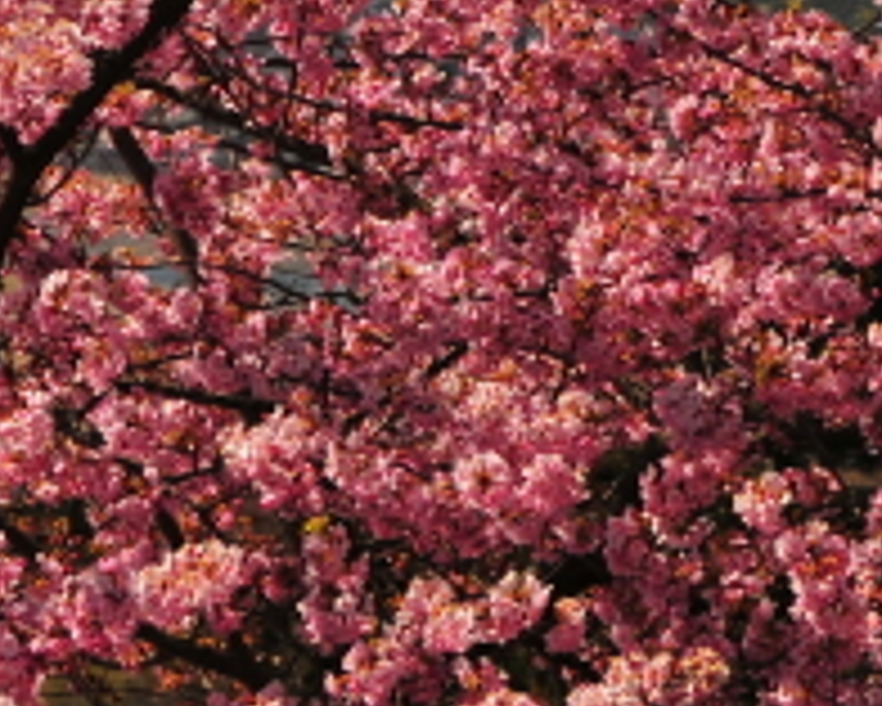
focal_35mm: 402
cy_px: -259
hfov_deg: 4.8
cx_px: 846
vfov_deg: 3.8
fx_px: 10499
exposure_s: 1/250
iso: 200
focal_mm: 70
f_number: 8
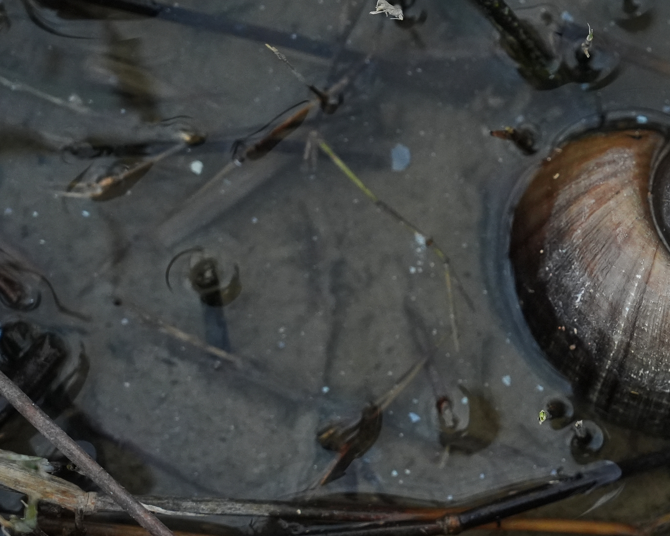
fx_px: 2876
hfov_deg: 13.1
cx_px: 698
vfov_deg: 10.6
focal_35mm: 145
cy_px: 311
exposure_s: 1/400
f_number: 4
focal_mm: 70
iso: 2500
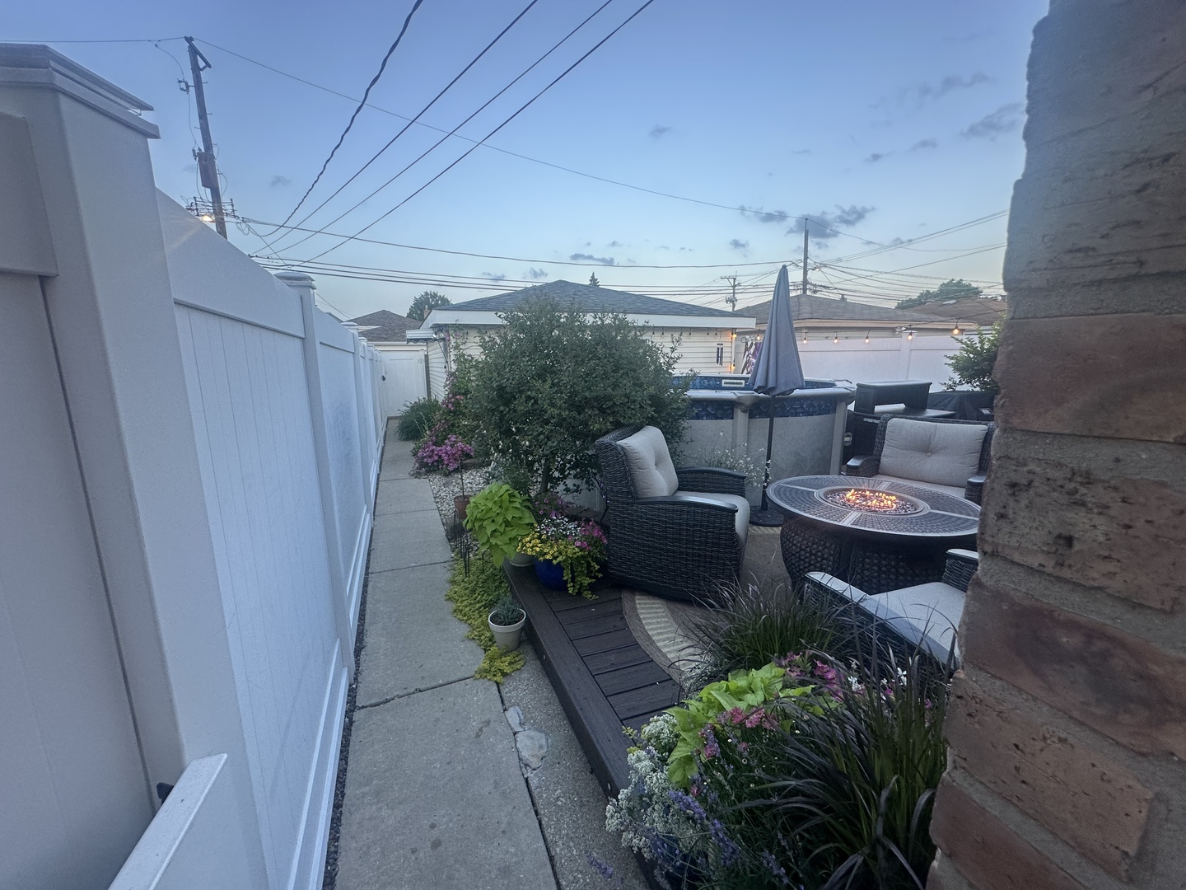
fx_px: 480
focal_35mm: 14
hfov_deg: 102.1
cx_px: 593
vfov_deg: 85.7
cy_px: 445
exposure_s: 1/120
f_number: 2.2
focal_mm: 2.22
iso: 125
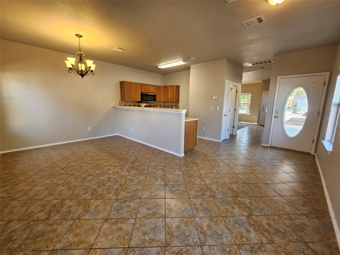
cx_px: 170
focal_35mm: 13
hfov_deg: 106.2
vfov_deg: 89.9
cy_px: 128
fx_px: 128
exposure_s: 1/60
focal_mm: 2.2
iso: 125
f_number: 2.2
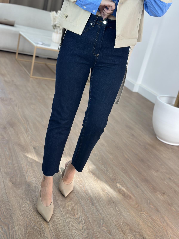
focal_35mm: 48
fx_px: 331
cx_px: 90
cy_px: 120
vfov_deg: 39.7
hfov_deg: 30.3
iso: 64
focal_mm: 6.86
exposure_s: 1/135
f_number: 1.78
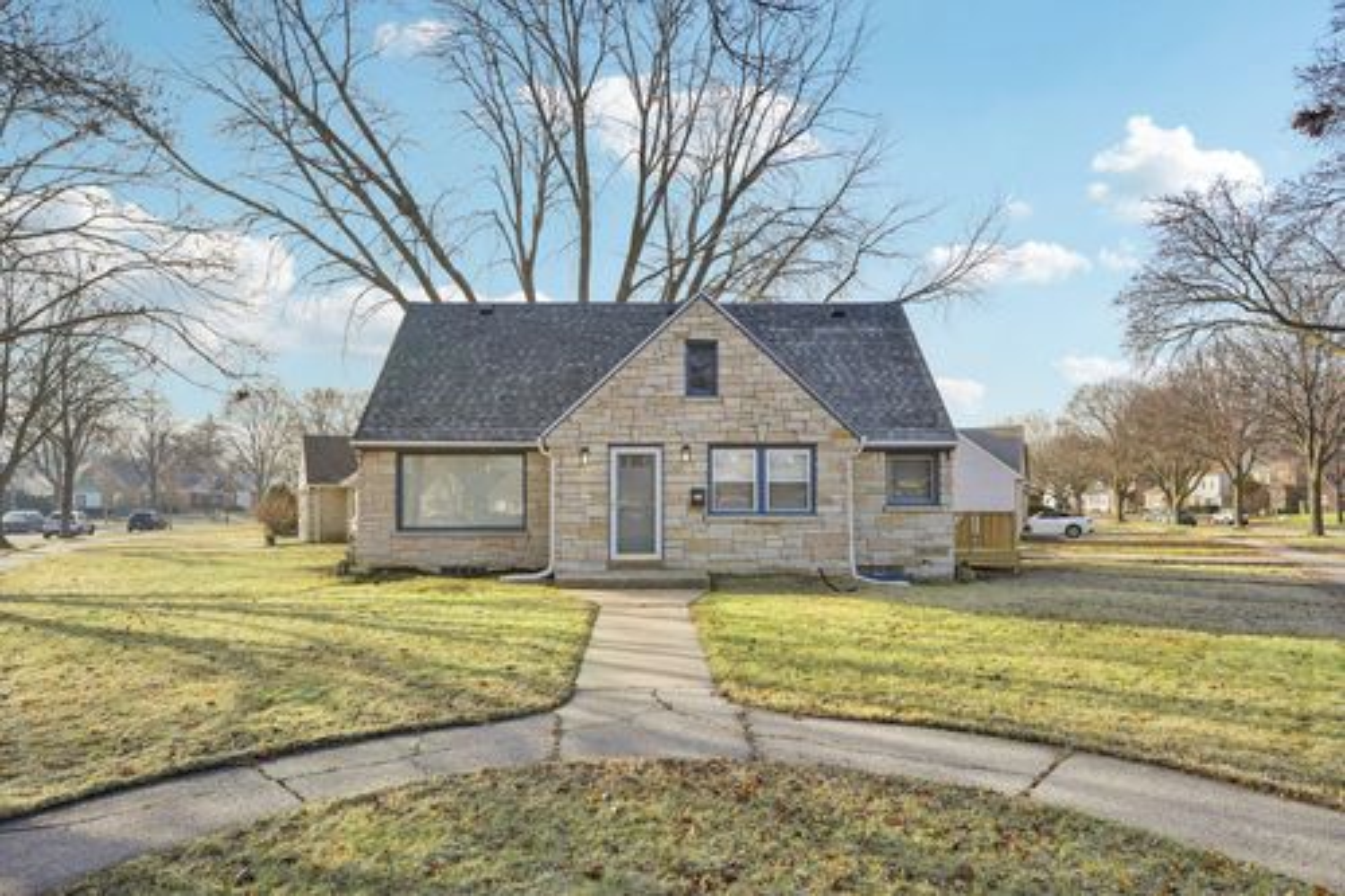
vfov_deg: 54.1
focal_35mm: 24
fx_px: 878
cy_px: 448
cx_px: 672
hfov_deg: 74.9
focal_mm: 23.5
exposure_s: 1/200
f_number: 8
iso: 100
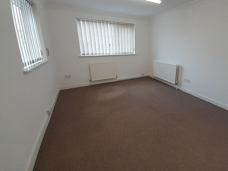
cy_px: 75
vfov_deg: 77.8
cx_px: 140
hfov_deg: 92.9
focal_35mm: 16
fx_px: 105
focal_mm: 1.13
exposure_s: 1/50
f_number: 2.2
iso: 64
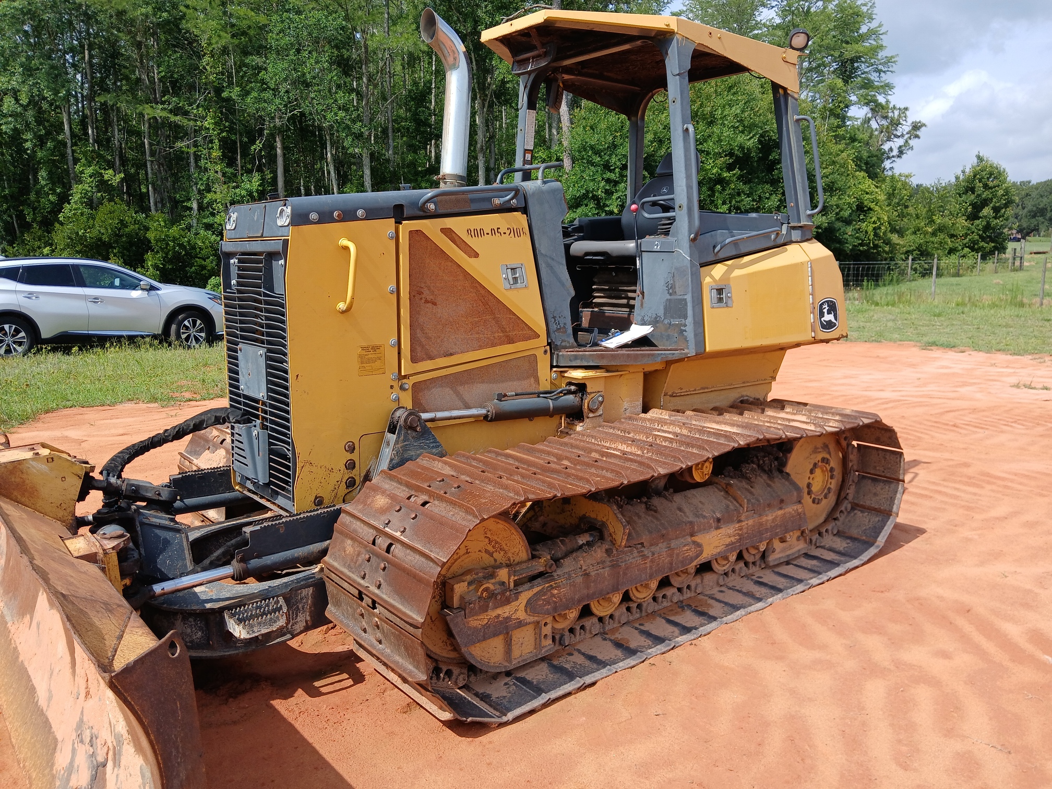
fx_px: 790
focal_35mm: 26
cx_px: 526
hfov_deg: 67.3
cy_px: 394
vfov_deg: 53.1
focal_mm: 3.98
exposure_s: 1/514
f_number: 1.8
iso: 20
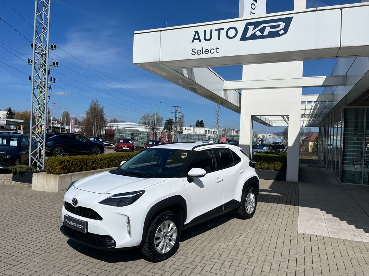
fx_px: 277
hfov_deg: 67.3
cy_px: 138
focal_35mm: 26
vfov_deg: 53.1
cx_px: 184
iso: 50
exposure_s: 1/9901
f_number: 1.6
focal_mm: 5.1
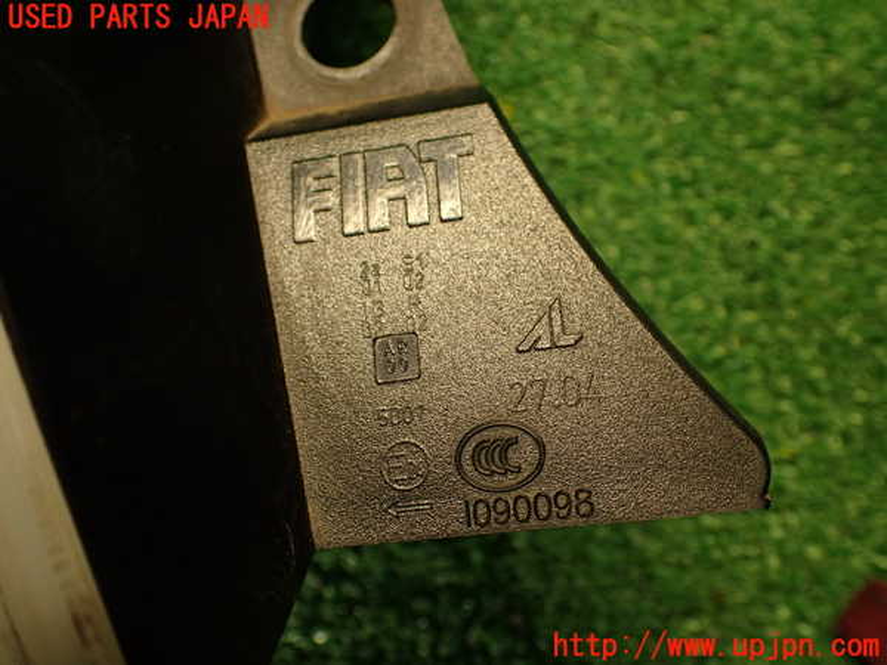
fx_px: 820
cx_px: 444
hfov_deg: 56.8
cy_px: 332
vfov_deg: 44.2
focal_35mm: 32
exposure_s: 1/30
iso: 250
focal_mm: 5.79
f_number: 2.4
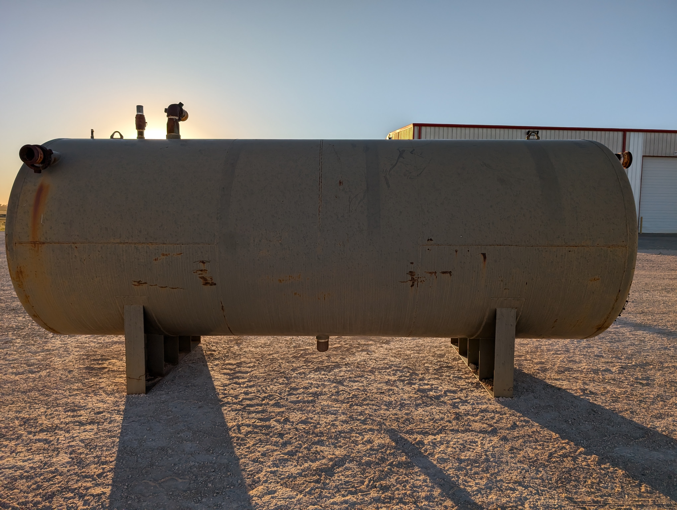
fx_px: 470
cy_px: 255
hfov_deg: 71.5
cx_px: 338
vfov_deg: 56.9
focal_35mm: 24
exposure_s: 1/1497
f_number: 1.68
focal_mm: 6.9
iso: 20
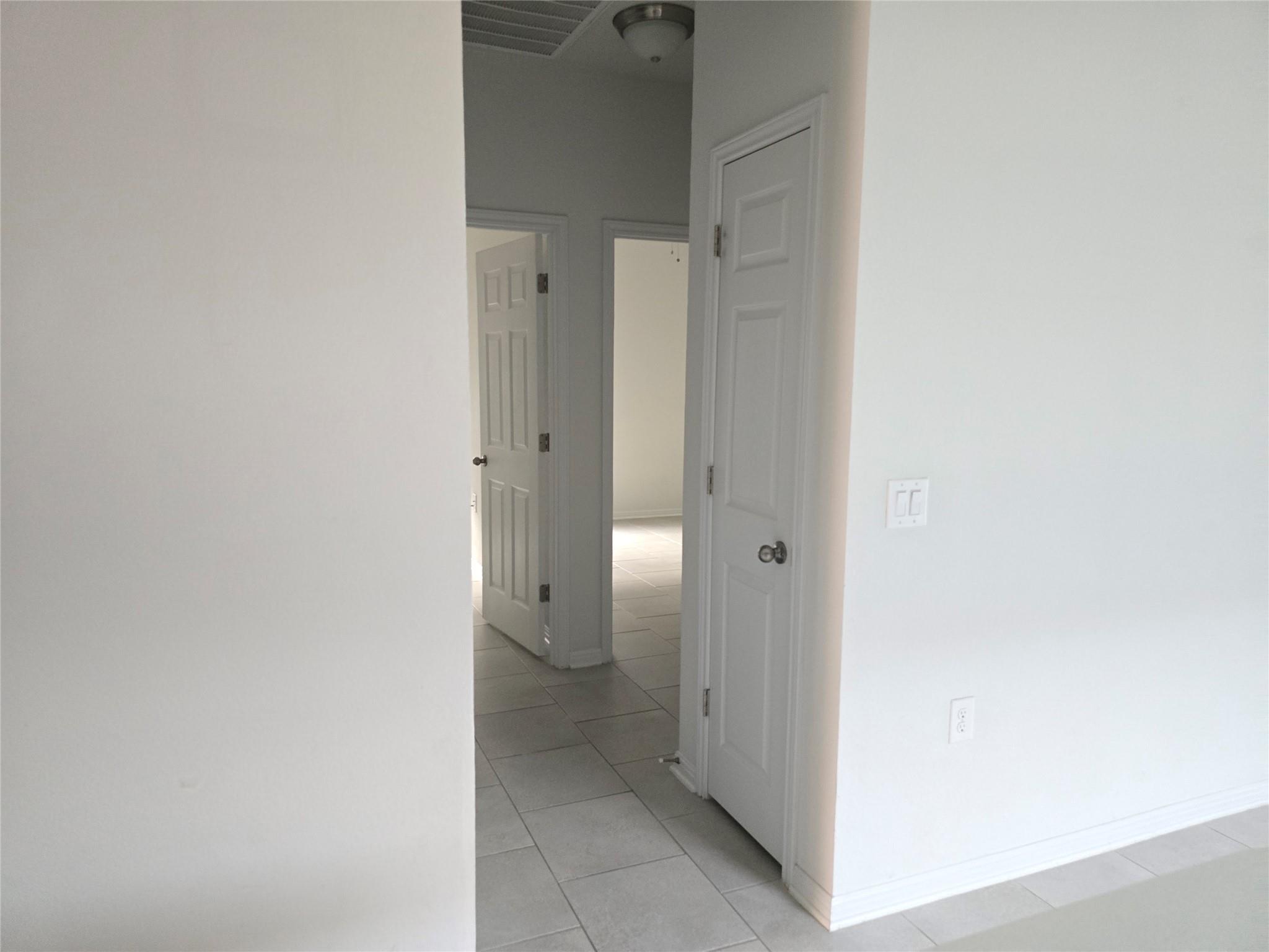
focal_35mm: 23
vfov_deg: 58.9
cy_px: 476
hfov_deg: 73.9
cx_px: 634
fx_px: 843
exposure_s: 1/40
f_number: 1.7
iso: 1600
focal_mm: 6.3
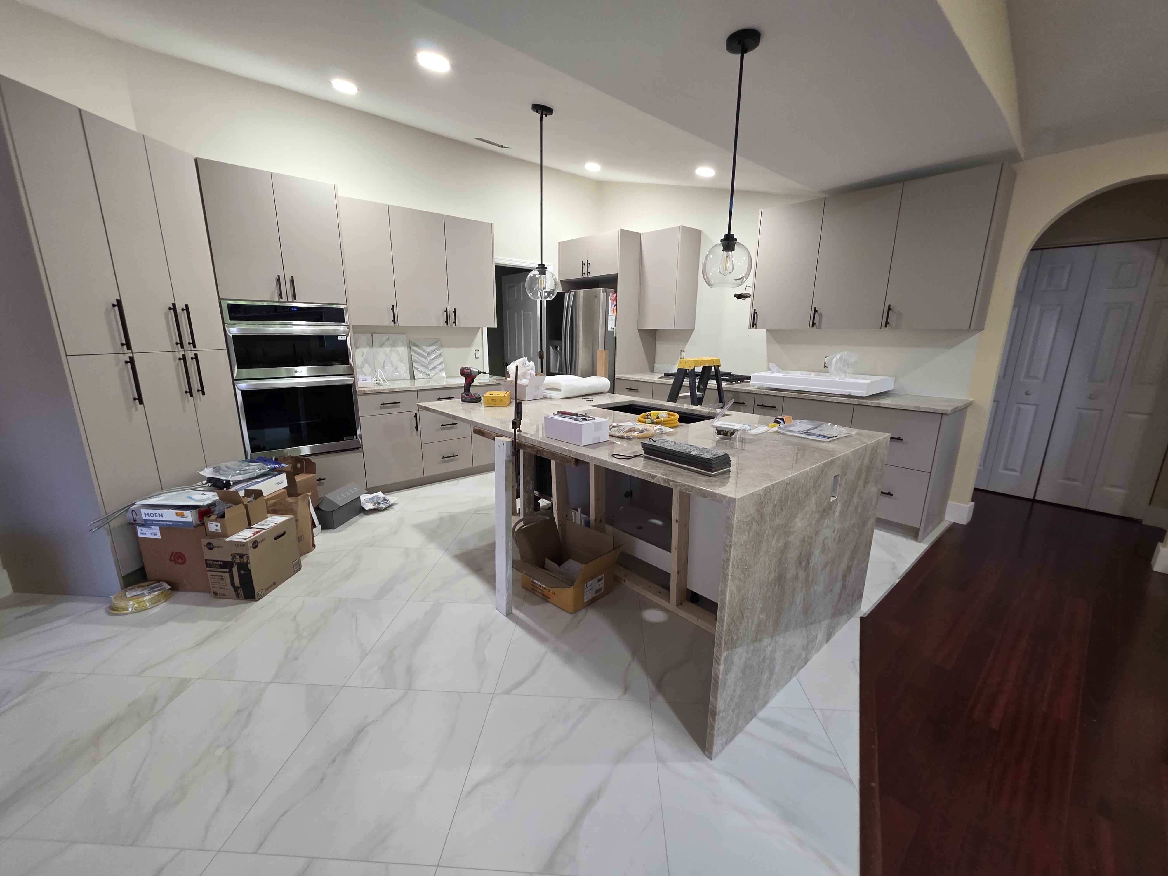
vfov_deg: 89.9
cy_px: 438
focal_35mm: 13
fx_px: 439
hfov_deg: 106.2
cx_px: 584
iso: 250
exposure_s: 1/60
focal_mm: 2.2
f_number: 1.9
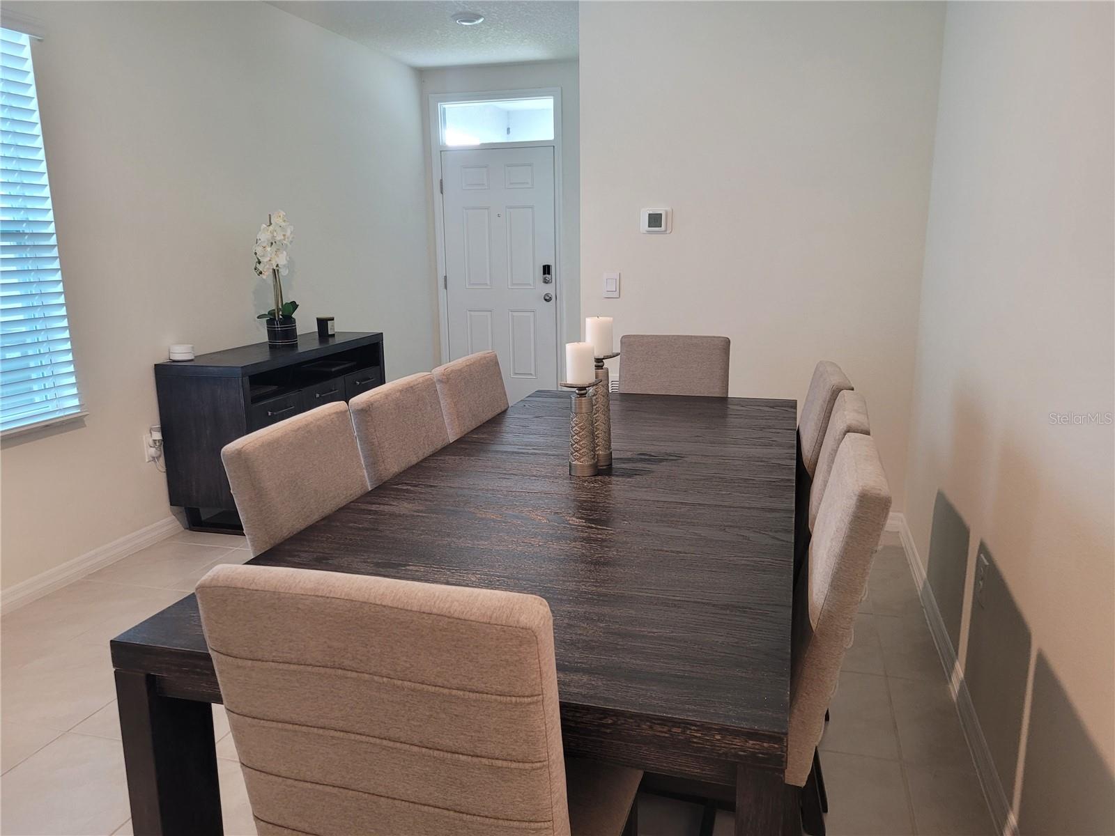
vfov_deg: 53.1
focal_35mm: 26
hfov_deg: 67.3
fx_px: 837
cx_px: 558
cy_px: 418
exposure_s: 1/40
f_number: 1.8
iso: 200
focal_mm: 5.4
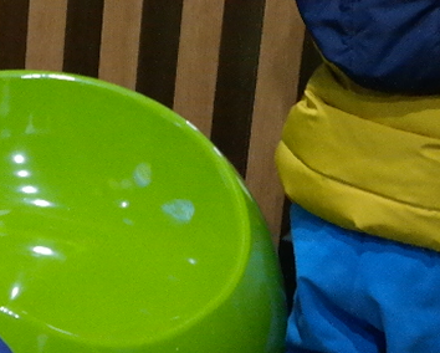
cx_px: -295
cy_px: 168
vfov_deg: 10.2
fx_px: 1969
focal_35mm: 151
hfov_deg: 12.0
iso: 1600
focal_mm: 22
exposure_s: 1/40
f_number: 3.5
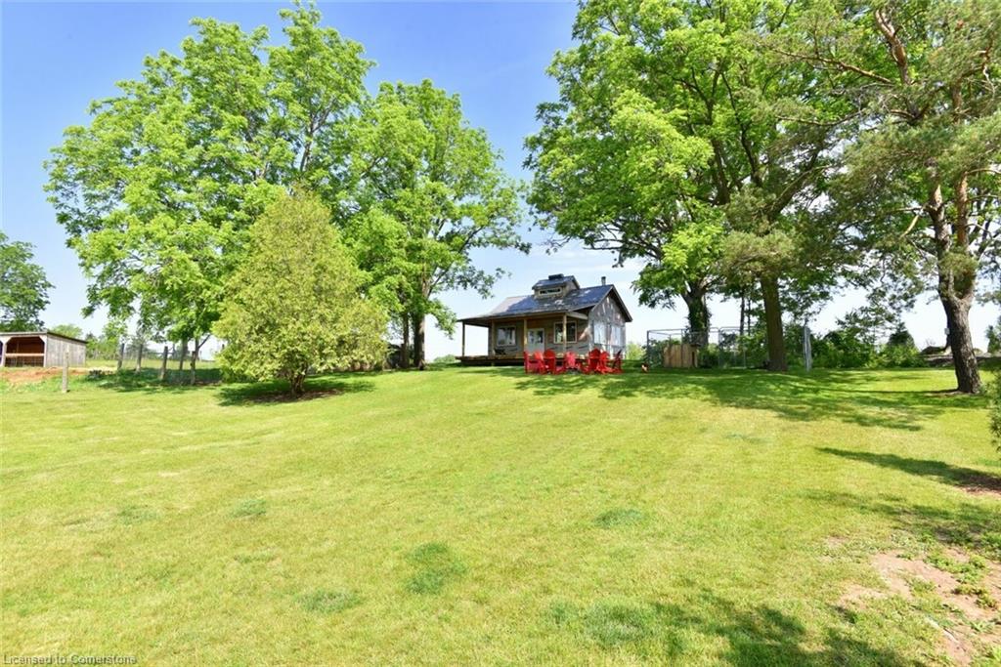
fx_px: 445
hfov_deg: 96.7
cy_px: 334
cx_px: 500
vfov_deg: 73.8
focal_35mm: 16
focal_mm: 16
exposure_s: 1/400
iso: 640
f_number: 10
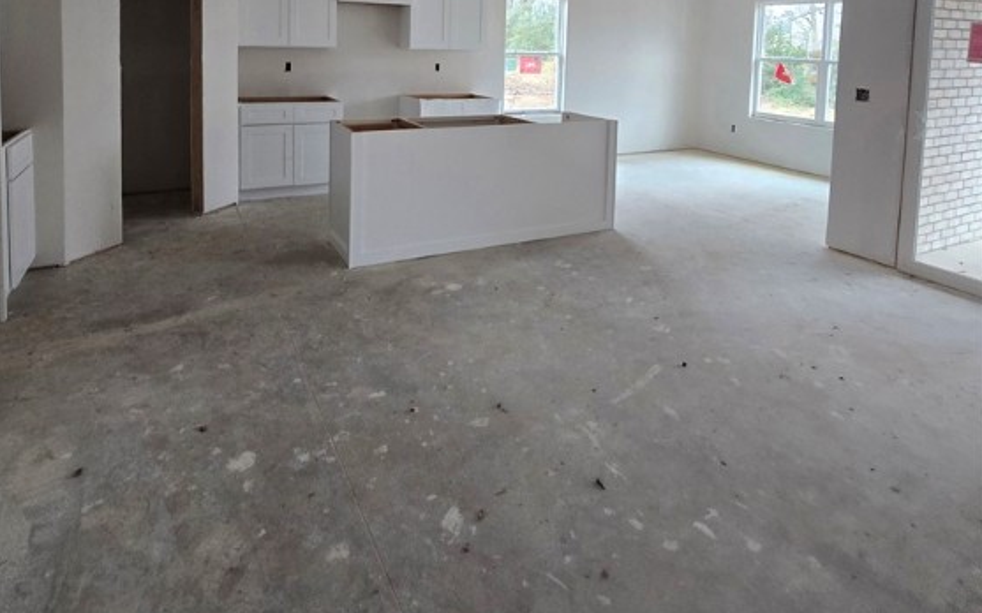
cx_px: 476
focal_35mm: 19
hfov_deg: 88.0
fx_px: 508
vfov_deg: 55.5
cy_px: 83
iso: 160
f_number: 2.2
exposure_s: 1/60.2
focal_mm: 2.2
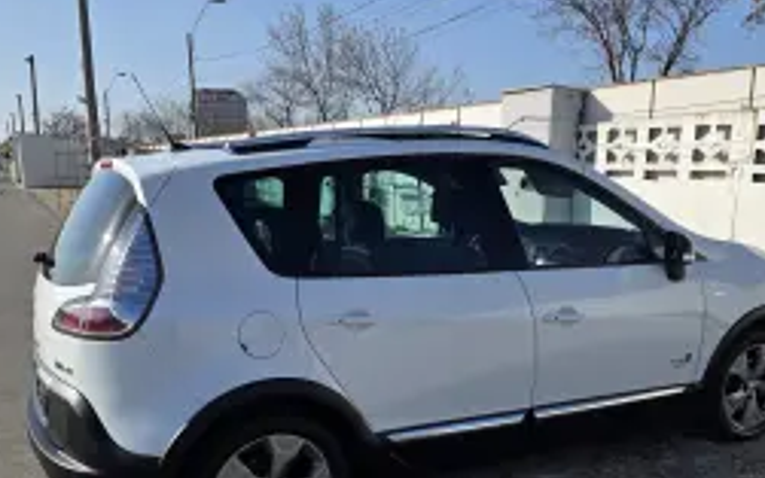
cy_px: 353
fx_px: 730
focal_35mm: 35
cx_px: 390
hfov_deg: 55.3
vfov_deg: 35.6
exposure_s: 1/6150
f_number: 1.7
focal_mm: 6.3
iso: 80
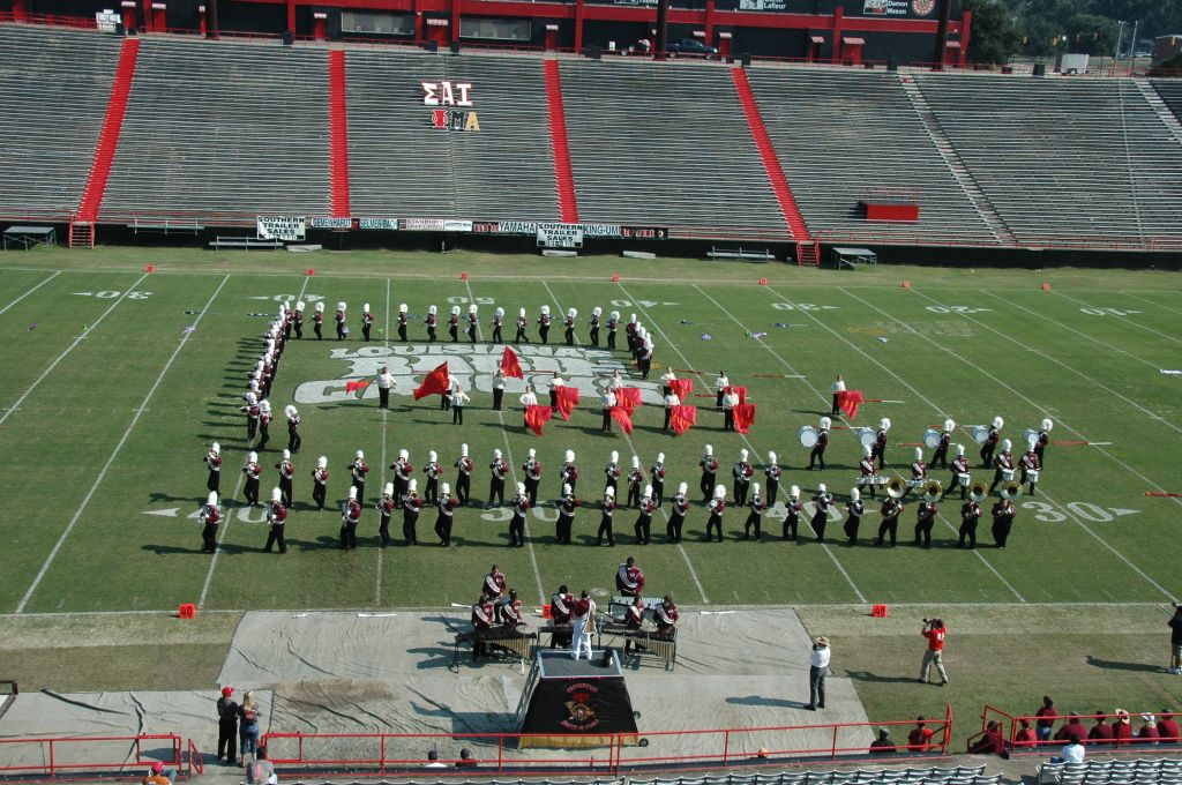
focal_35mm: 44
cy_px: 392
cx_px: 591
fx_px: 1426
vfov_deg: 30.8
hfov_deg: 45.0
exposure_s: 1/320
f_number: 9
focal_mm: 29
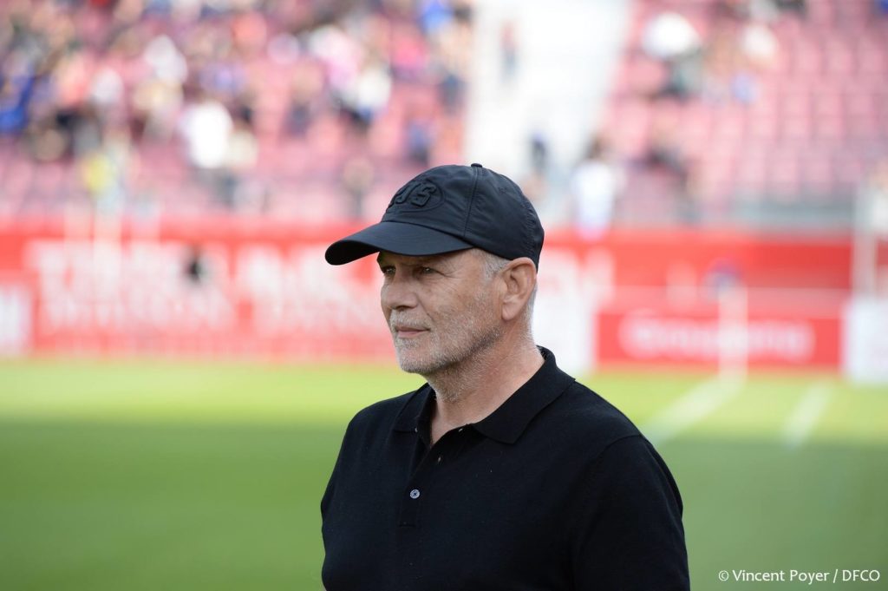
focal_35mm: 200
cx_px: 444
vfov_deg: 6.9
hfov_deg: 10.3
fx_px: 4929
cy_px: 296
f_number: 5.6
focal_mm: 200
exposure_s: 1/640
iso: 500
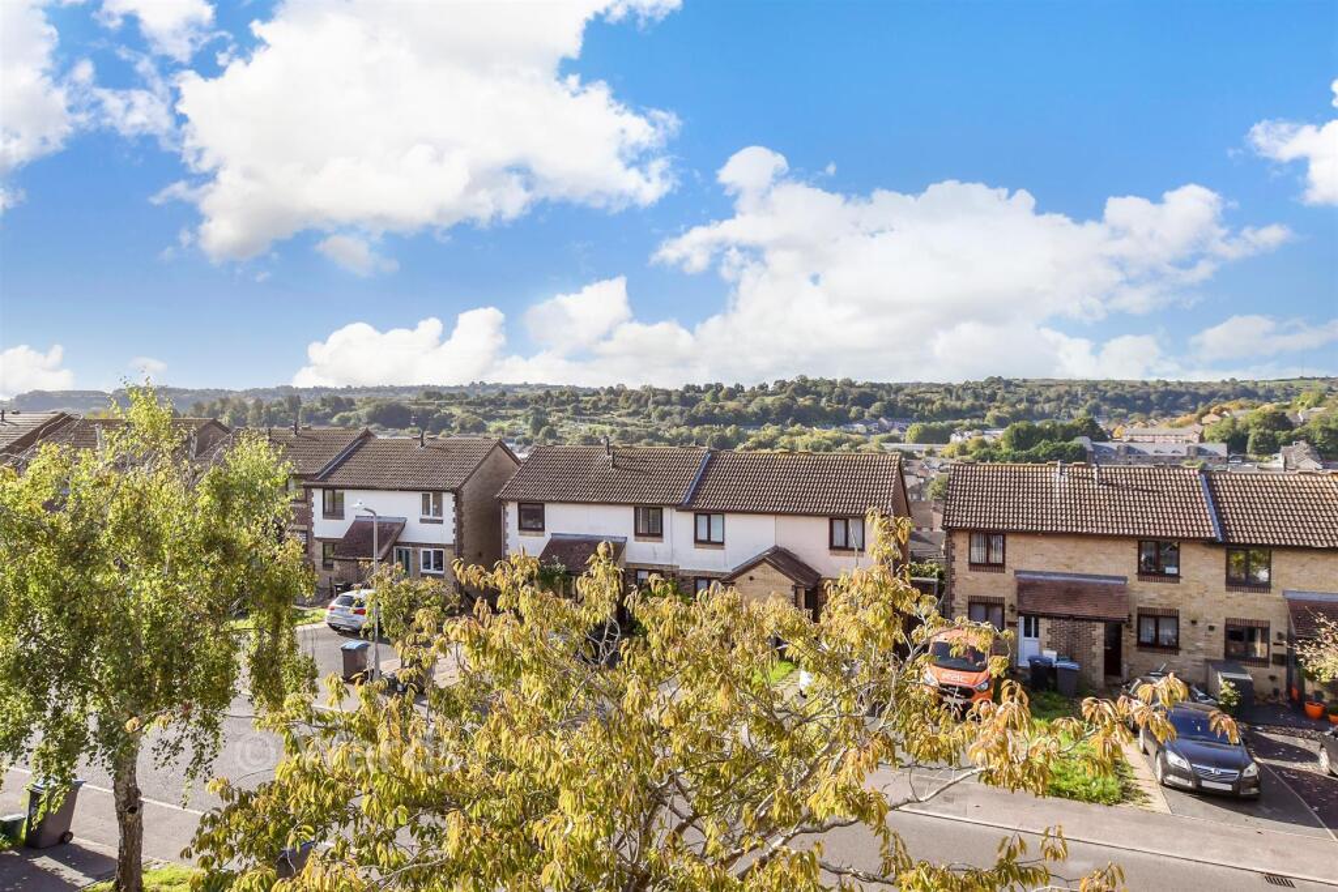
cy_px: 446
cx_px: 669
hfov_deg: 73.7
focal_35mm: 24
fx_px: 892
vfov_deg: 53.1
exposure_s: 1/640
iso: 400
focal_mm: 16
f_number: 8
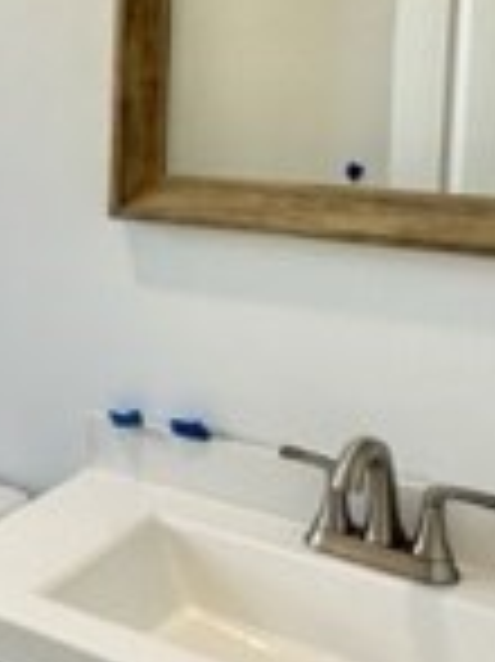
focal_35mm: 61
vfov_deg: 31.3
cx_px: -261
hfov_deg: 20.4
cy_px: 194
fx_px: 1165
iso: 64
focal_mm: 2.22
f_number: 2.2
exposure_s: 1/120
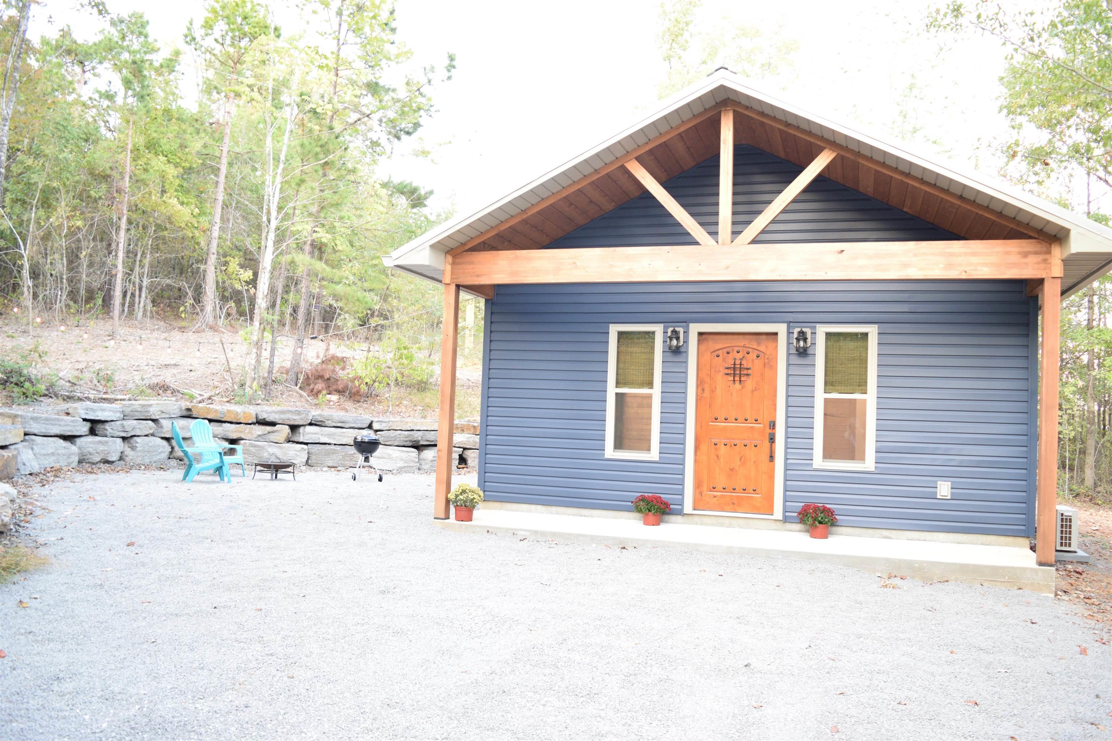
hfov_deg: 67.4
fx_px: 834
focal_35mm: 27
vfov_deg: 47.9
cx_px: 556
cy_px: 370
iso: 800
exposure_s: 1/40
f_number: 3.5
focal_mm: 18
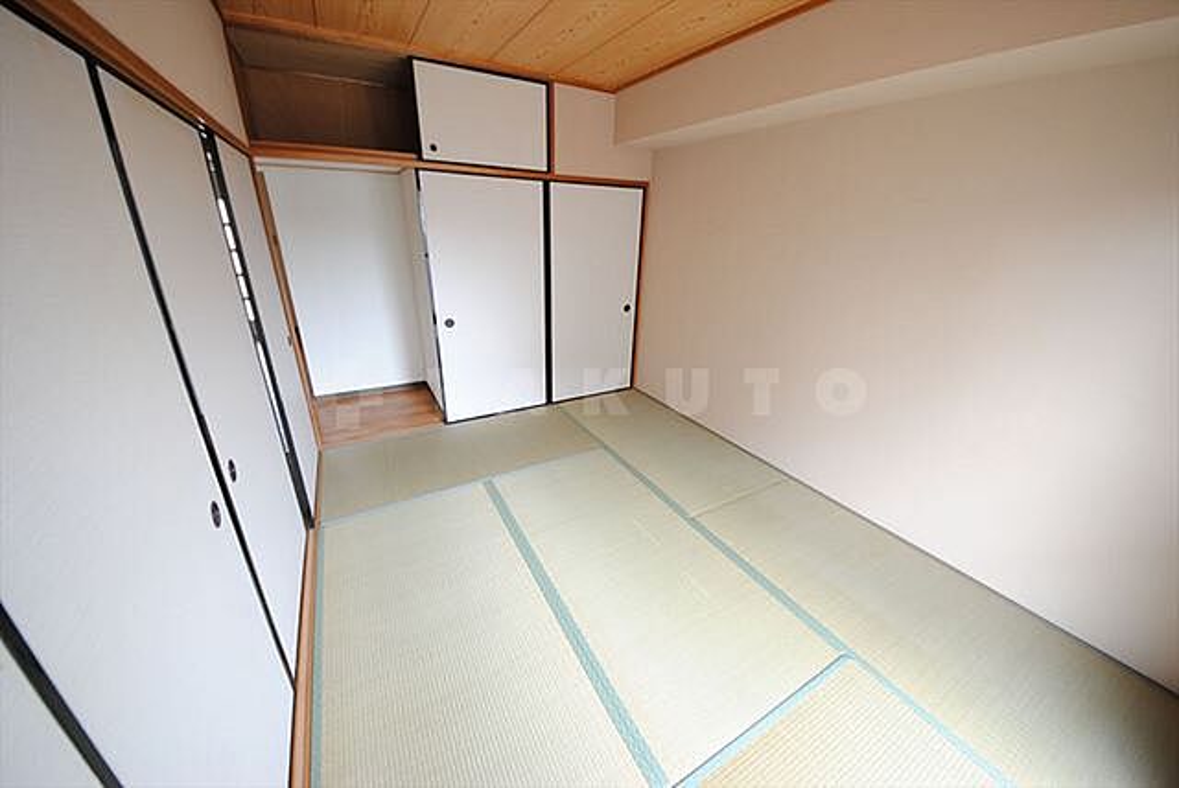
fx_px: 393
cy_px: 394
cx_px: 590
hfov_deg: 112.6
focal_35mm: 12
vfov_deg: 90.1
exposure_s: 1/6
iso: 100
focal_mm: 8
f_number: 4.5
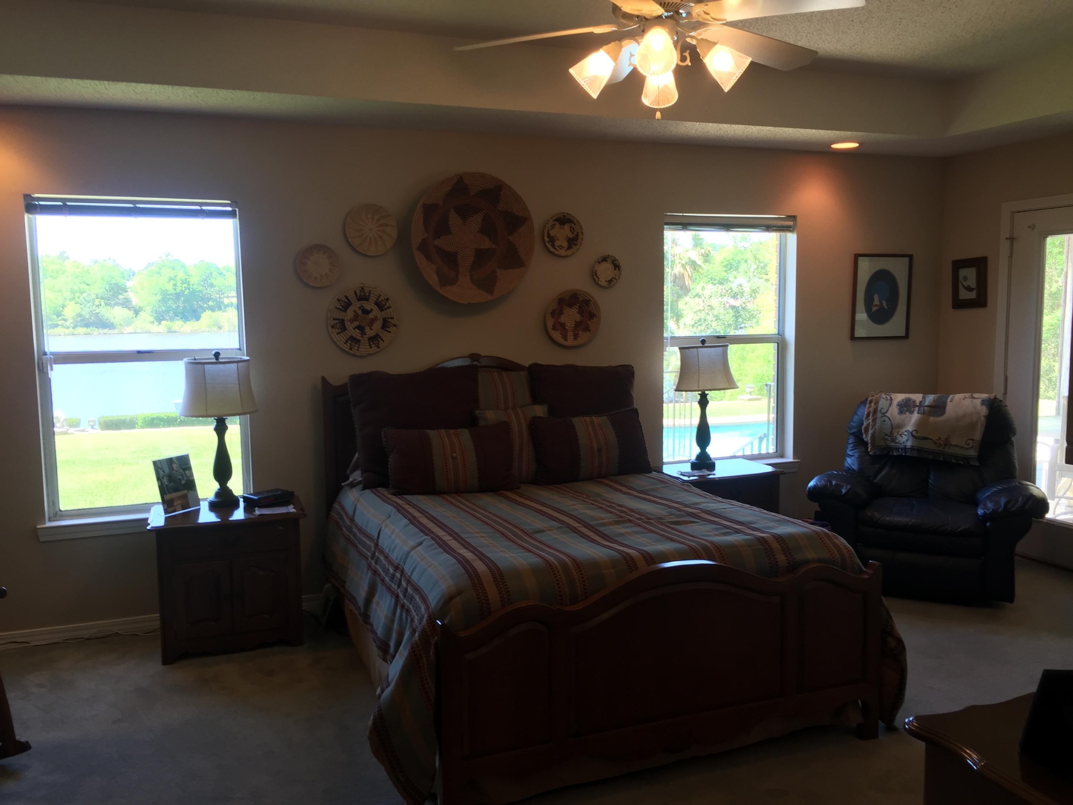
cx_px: 536
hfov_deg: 61.7
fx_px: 899
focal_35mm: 29
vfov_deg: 48.2
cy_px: 402
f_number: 2.2
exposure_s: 1/40
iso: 32
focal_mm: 4.15
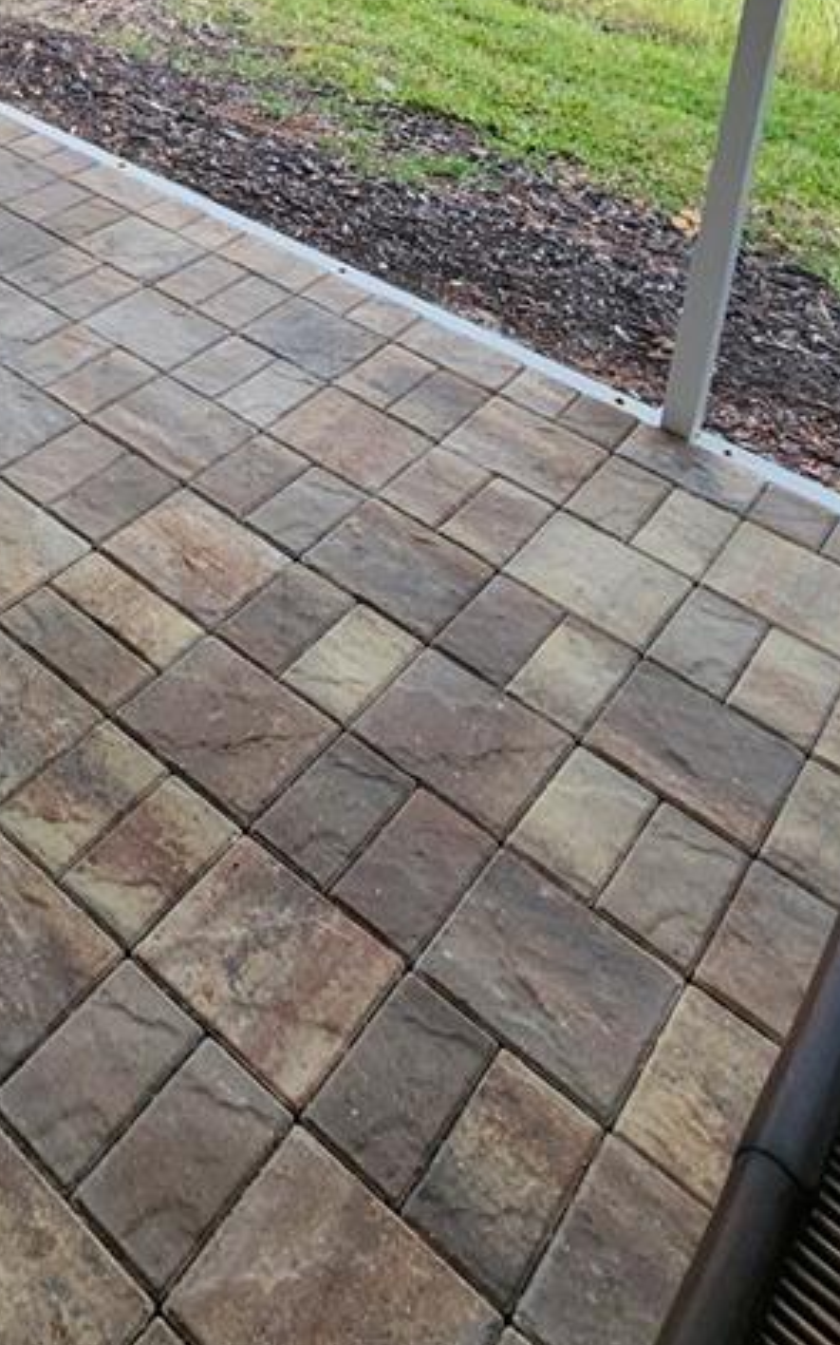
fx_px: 1282
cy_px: -114
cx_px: 6
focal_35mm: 35
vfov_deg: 43.6
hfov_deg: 33.3
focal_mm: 2.2
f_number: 2.2
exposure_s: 1/143
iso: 50
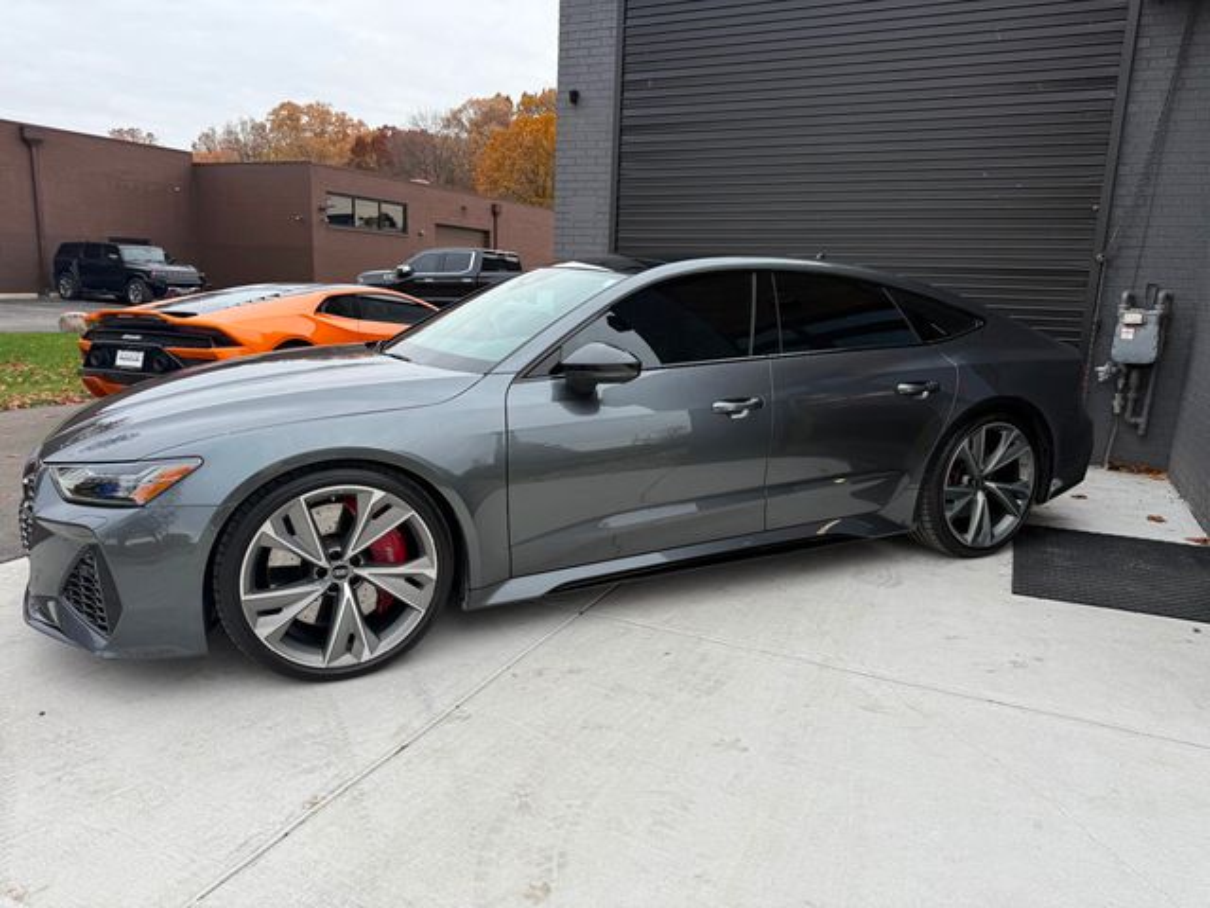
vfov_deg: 56.8
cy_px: 454
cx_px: 605
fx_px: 839
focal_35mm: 24
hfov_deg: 71.6
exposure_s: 1/735
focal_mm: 6.76
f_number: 1.78
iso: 80
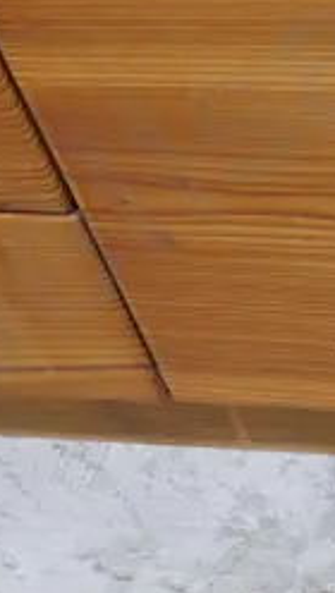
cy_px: -25
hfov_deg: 6.4
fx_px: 2977
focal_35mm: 189
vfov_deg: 11.3
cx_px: 443
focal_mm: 21
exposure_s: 1/60
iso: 640
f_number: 4.6
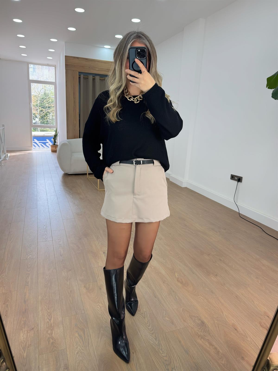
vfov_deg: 39.7
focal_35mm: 48
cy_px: 186
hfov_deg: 30.3
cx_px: 139
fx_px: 514
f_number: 1.78
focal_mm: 6.76
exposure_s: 1/100
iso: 64
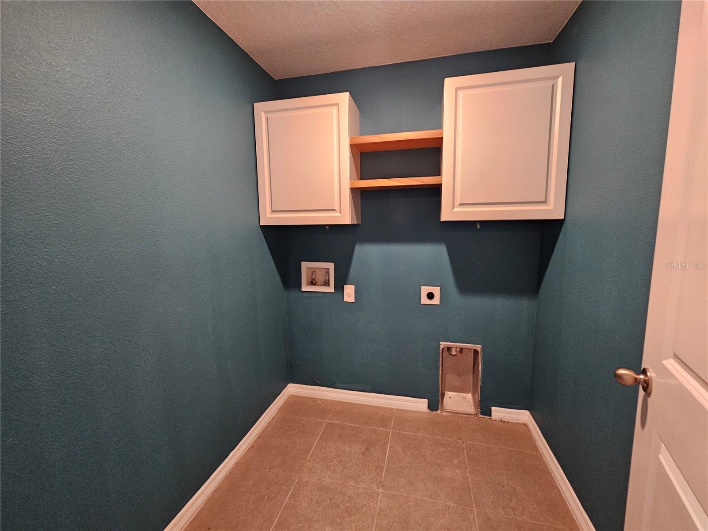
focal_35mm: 13
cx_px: 354
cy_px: 266
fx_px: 266
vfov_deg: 89.9
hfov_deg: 106.2
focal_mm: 2.2
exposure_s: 1/30
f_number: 2.2
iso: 400
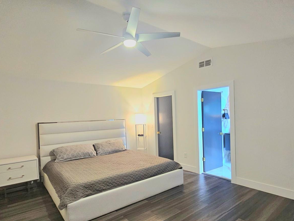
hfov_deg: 87.8
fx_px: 153
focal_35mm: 18
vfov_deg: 70.2
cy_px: 140
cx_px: 148
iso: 400
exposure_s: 1/30
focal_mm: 2.2
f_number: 2.2
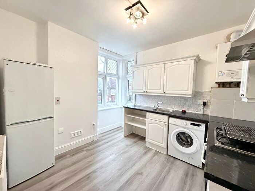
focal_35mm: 14
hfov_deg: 102.1
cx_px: 128
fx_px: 103
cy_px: 96
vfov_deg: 85.7
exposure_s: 1/60
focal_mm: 2.22
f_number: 2.2
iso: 640
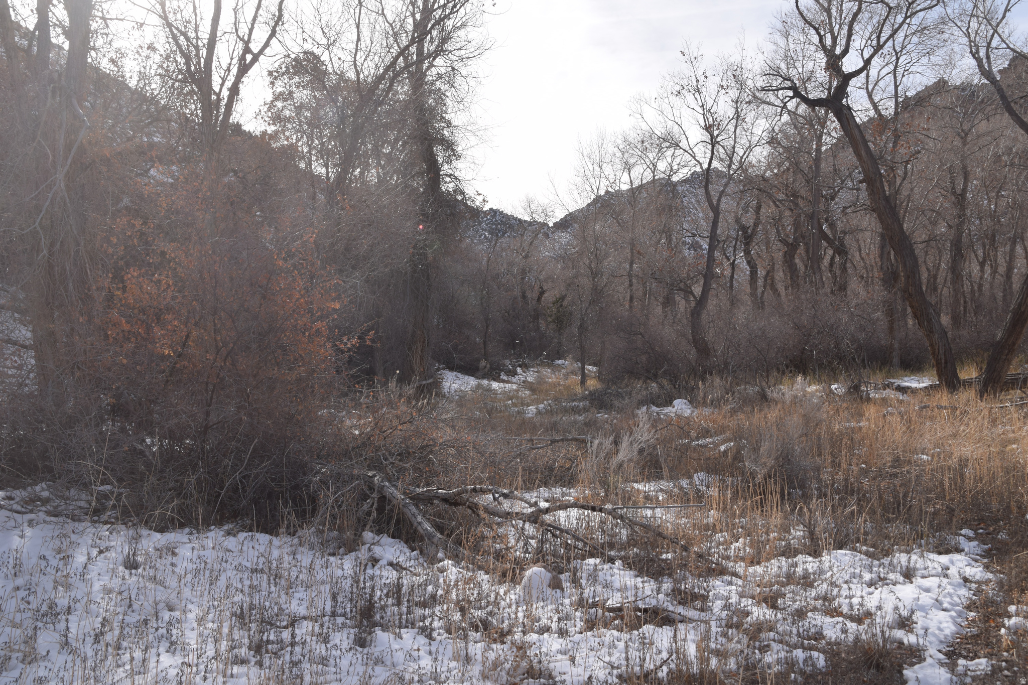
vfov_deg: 40.0
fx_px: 942
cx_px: 514
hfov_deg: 57.2
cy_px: 342
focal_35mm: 33
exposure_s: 1/200
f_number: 10
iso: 100
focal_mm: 22
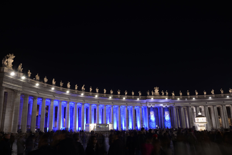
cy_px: 78
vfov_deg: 41.1
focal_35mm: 32
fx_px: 206
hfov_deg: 58.7
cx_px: 116
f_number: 8
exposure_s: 4
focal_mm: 32
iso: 100
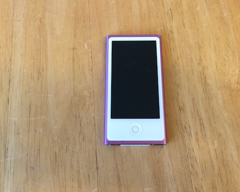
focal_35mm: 36
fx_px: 256
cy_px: 79
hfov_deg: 50.2
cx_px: 123
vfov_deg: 41.0
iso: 64
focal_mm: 4.15
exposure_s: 1/30
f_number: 2.2
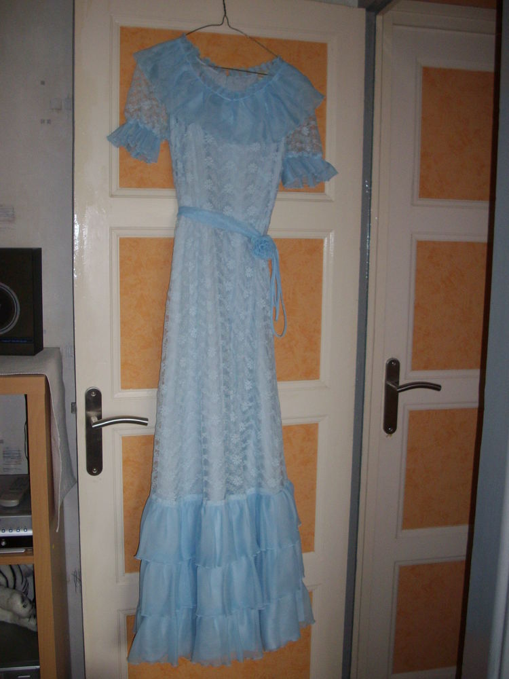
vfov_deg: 50.1
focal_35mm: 37
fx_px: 725
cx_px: 254
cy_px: 340
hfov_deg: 38.7
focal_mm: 6.2
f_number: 2.8
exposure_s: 1/50
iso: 160
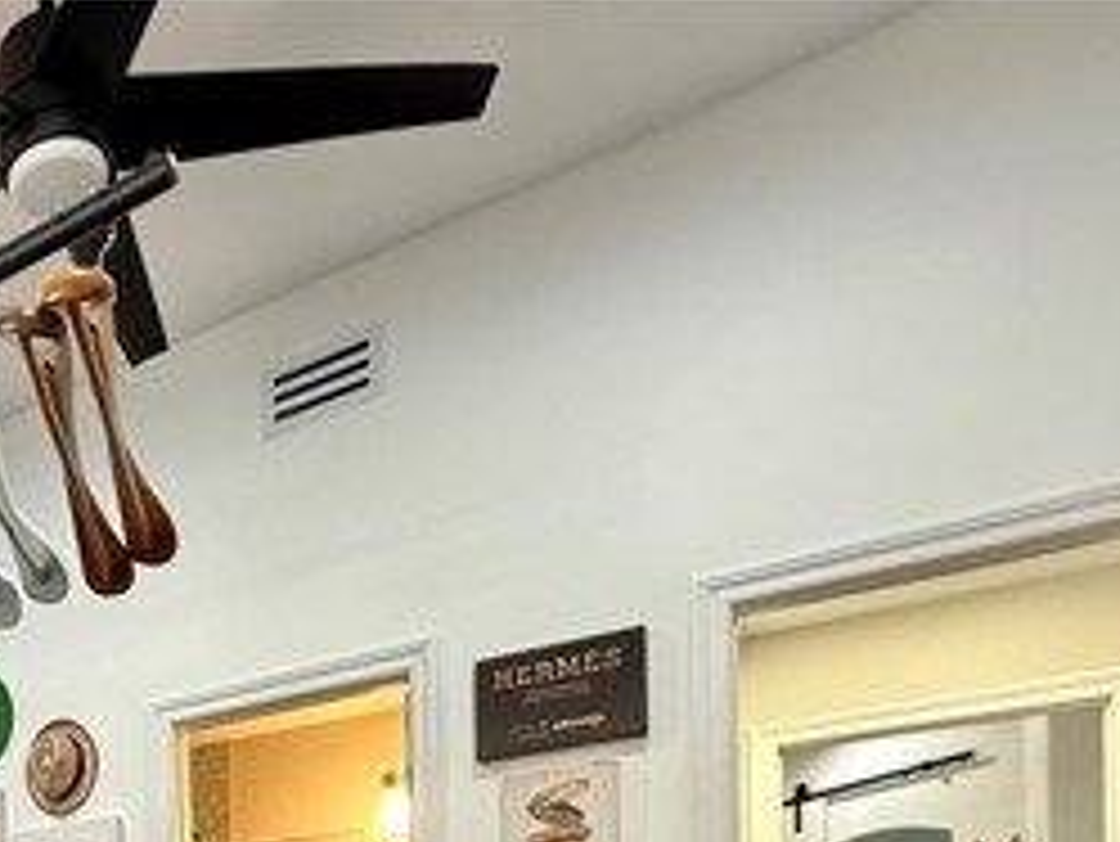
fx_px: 1165
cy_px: 1076
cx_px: -31
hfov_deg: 43.1
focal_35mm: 36
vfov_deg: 31.3
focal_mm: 2.22
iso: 400
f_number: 2.2
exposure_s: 1/60
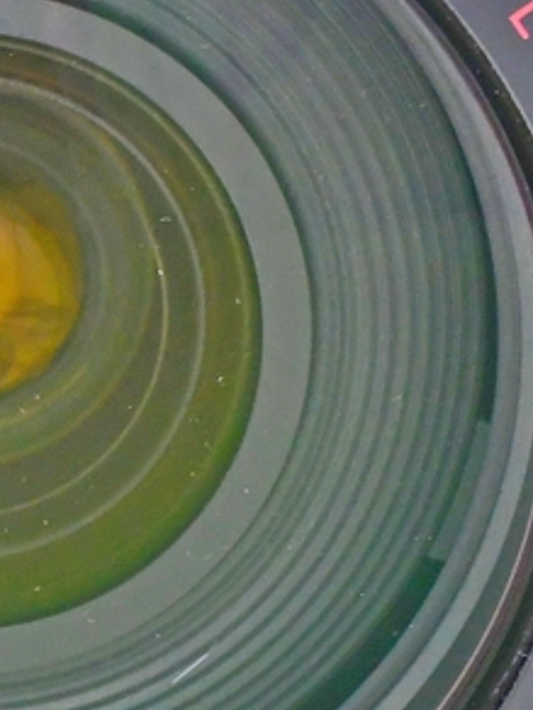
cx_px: -158
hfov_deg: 4.0
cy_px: 294
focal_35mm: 370
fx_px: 7596
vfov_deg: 5.4
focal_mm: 50
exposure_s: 1/125
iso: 1250
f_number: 8
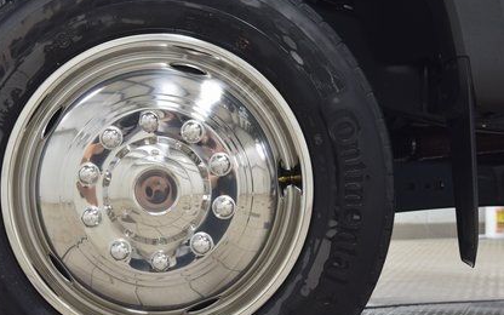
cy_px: 184
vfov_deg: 12.4
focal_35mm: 106
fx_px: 1453
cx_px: 161
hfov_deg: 19.6
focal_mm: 45
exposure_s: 1/15
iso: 640
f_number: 6.3
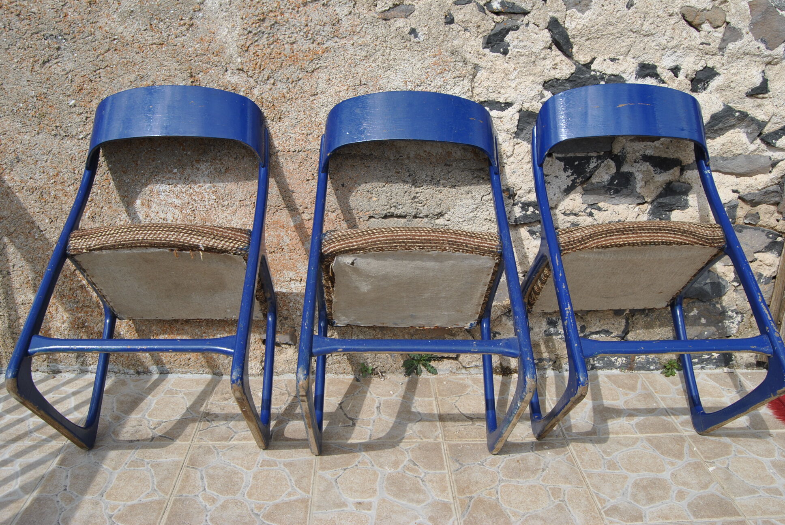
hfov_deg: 64.5
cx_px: 392
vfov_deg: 45.8
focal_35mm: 28
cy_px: 262
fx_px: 622
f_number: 8
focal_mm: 19
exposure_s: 1/250
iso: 100
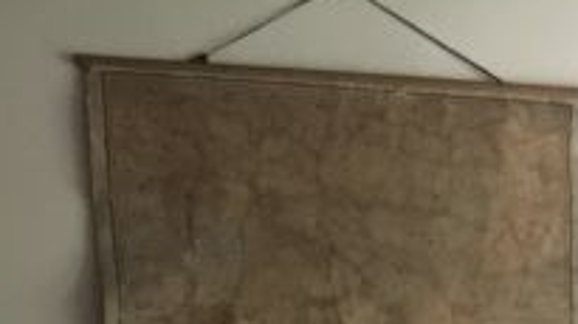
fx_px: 2420
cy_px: 871
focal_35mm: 158
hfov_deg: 13.1
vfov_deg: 7.1
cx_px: 789
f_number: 2.2
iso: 250
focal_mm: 4.15
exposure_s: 1/17
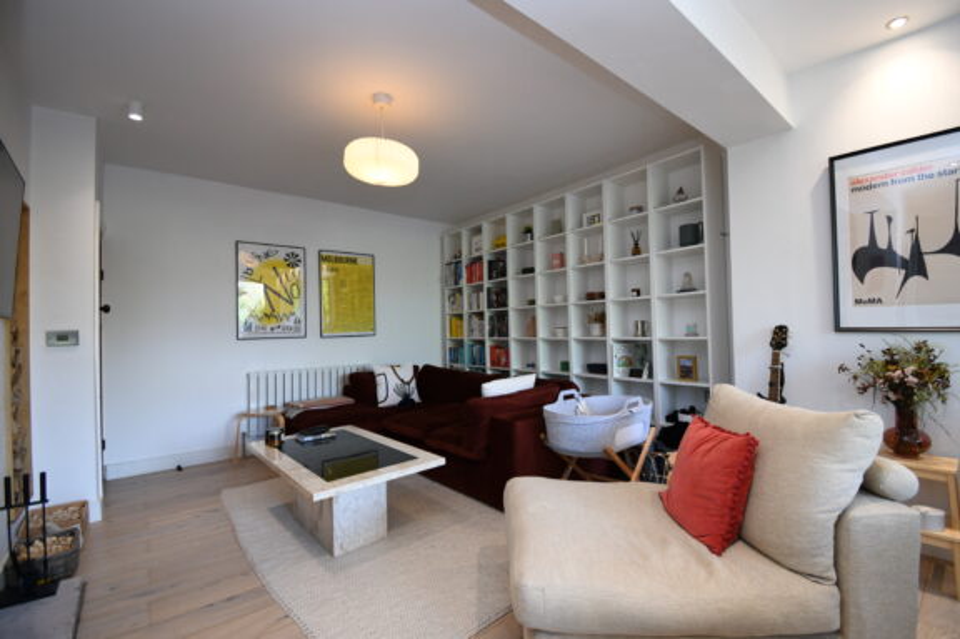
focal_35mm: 15
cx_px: 480
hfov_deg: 100.4
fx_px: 400
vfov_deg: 77.2
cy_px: 320
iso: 560
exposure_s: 1/40
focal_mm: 10
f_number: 4.5
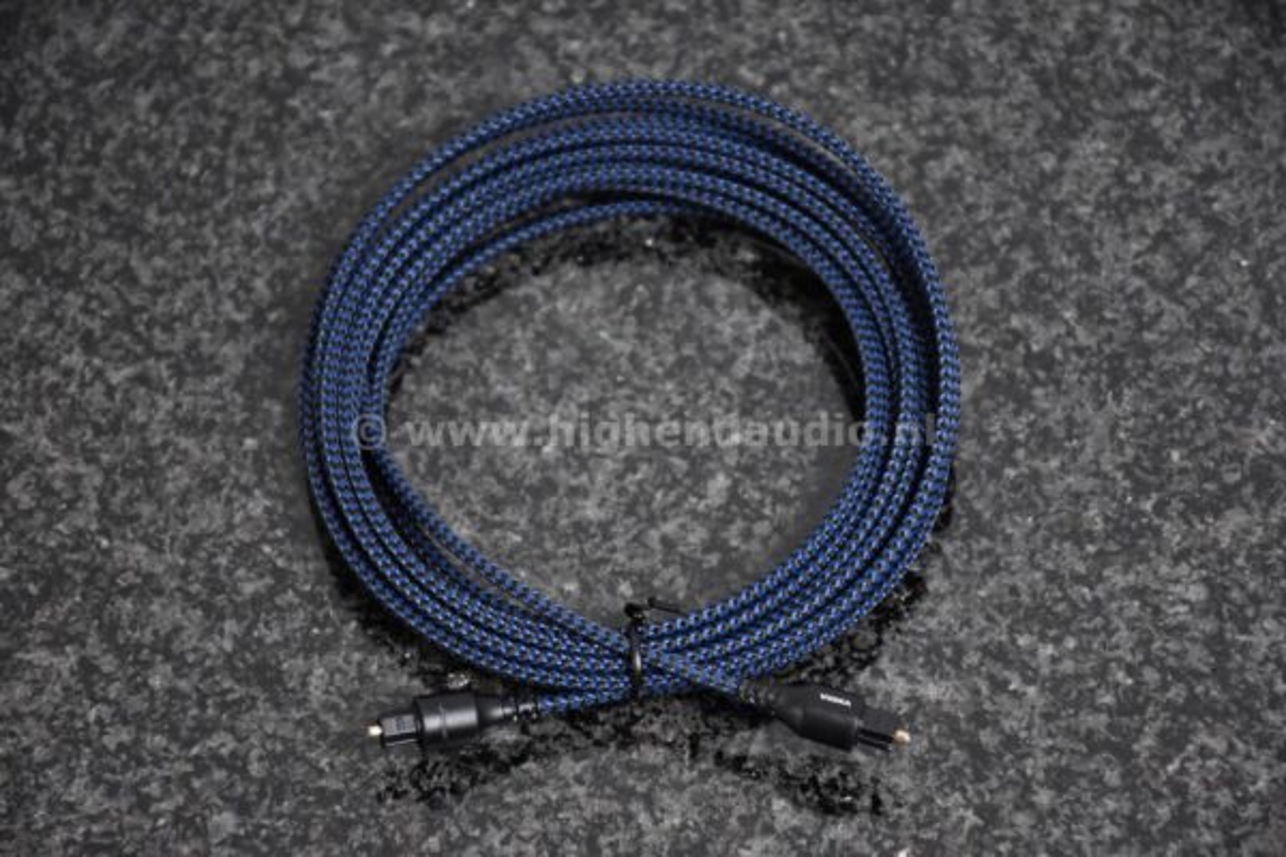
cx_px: 643
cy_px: 428
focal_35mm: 158
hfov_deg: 13.0
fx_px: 5626
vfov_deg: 8.7
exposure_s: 1/60
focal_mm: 105
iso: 1600
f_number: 5.6
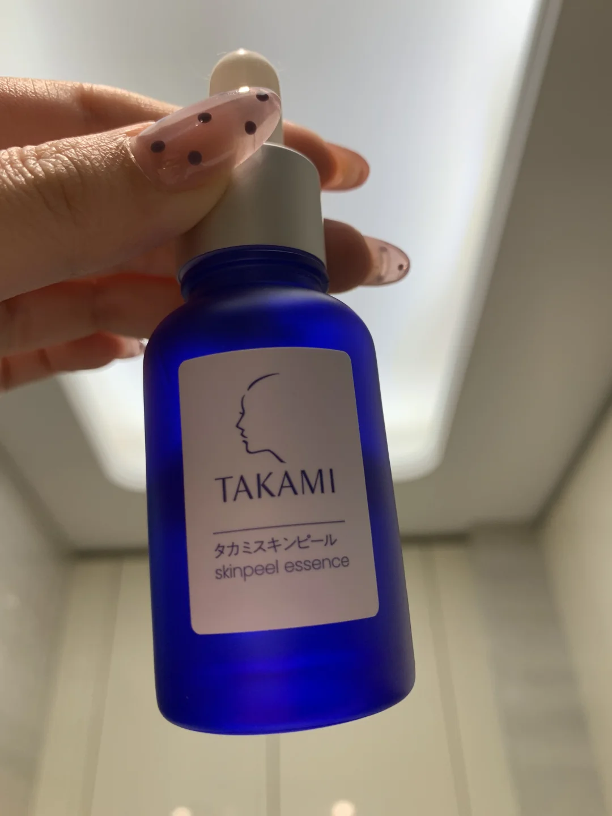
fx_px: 613
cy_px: 408
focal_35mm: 26
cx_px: 306
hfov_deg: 53.1
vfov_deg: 67.3
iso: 100
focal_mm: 4.25
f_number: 1.8
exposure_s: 1/100
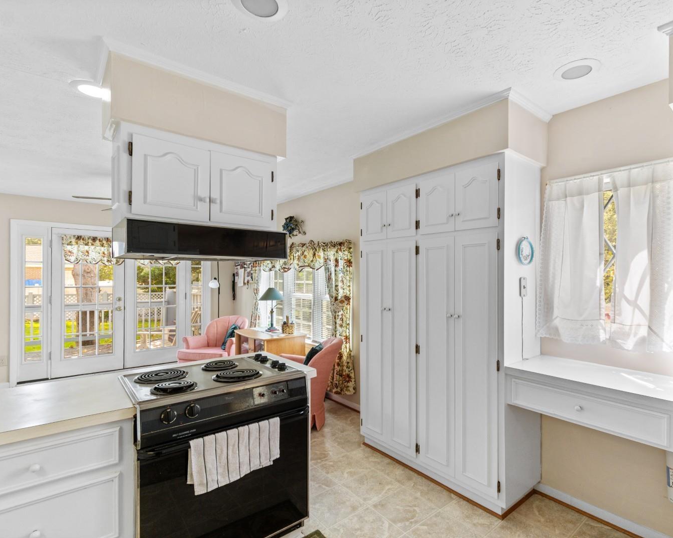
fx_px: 339
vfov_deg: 77.0
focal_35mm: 17
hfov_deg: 89.4
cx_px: 370
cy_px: 268
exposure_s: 1/10
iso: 100
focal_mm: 10
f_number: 4.5
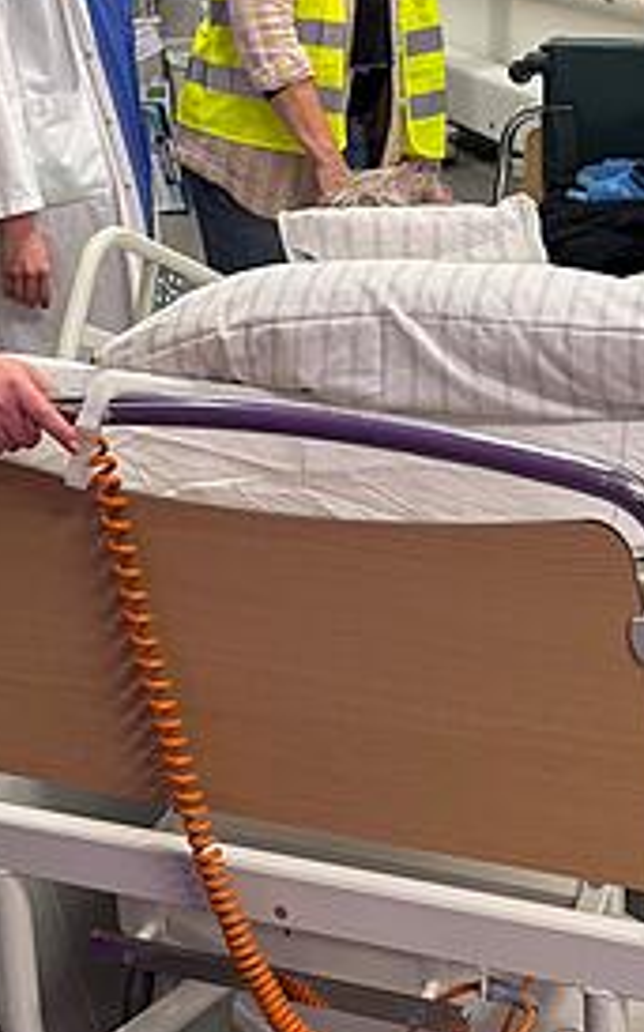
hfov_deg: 22.2
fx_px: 1630
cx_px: 431
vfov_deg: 32.7
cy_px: 40
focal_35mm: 58
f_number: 1.78
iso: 100
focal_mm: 6.76
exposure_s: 1/50
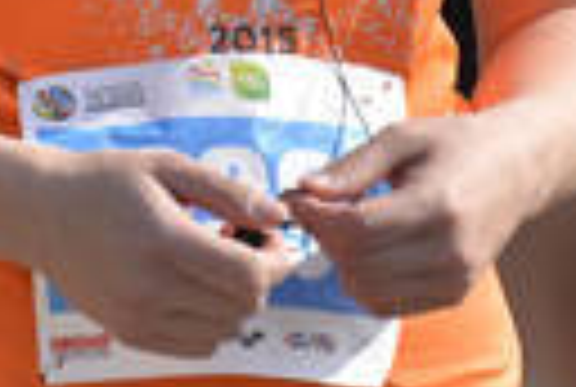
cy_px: -470
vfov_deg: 1.6
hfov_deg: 2.4
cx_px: -4
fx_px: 13584
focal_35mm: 847
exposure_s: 1/2500
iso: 200
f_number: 4
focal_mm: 170
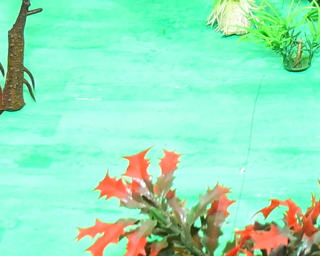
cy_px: -238
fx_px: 1525
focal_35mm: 161
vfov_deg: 9.1
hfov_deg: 10.9
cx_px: 646
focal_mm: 24
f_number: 8
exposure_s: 1/125
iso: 3200
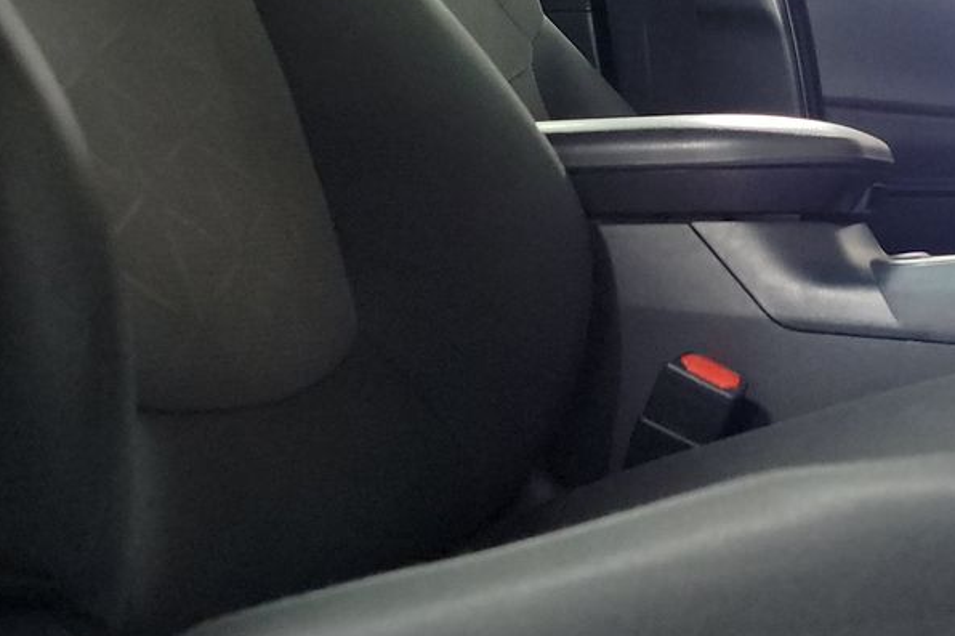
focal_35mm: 67
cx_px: 1066
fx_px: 1777
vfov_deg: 19.9
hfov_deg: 27.4
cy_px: 75
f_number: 1.8
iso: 992
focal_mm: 6.7
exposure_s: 1/59
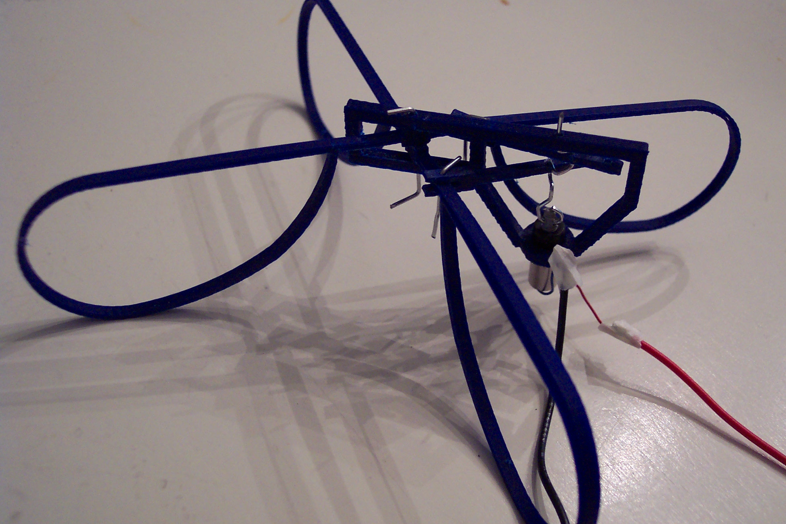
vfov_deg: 31.9
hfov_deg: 46.3
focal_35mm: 42
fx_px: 917
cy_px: 259
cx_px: 431
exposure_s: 1/30
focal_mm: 8
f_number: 2.8
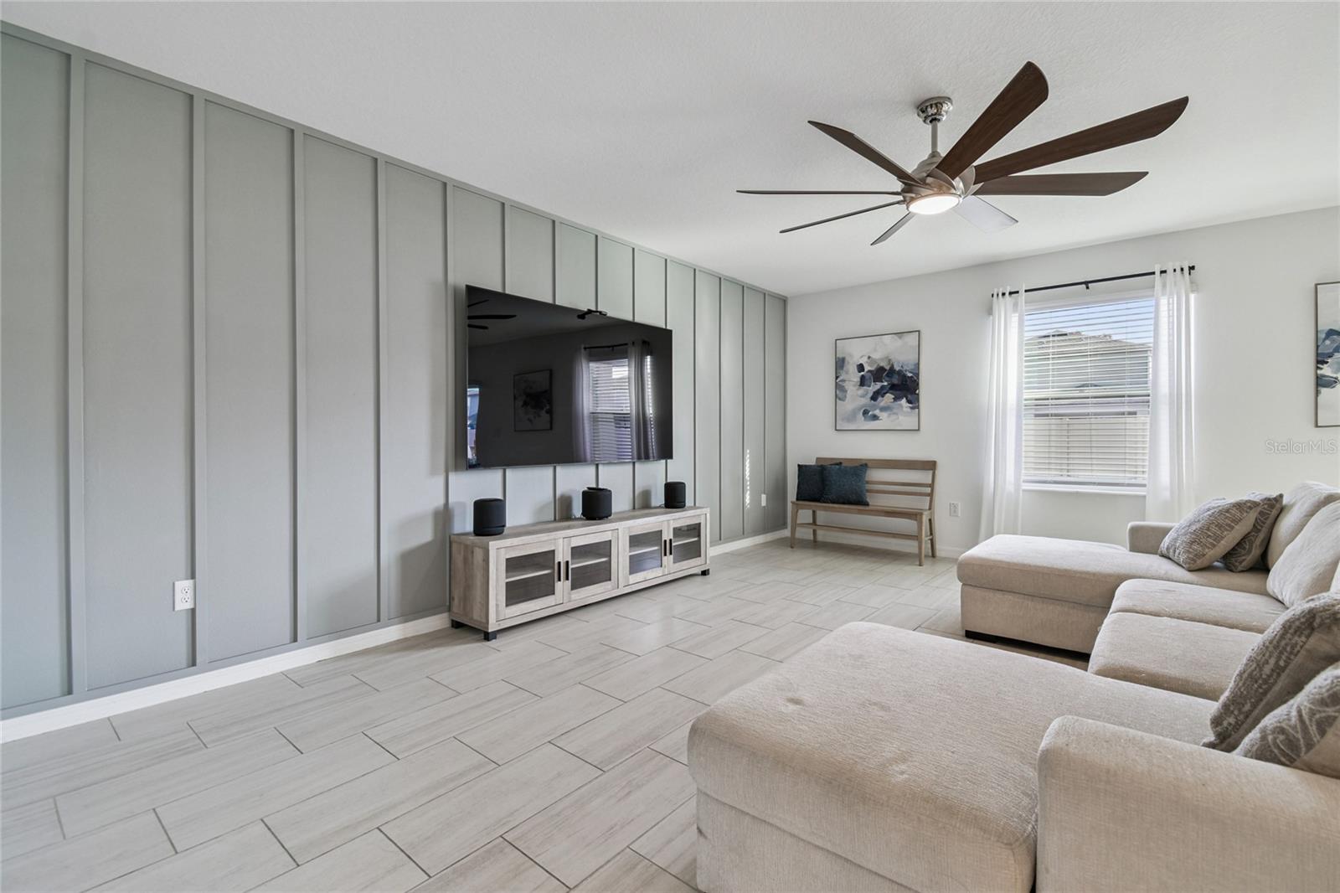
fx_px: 558
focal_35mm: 15
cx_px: 670
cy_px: 446
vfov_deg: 77.3
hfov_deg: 100.4
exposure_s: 1/5
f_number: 7.1
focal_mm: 10
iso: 100
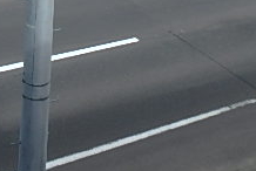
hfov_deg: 29.9
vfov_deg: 19.0
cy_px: -78
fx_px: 456
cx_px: 21
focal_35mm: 64
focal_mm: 3.7
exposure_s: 1/400
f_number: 6
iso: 125
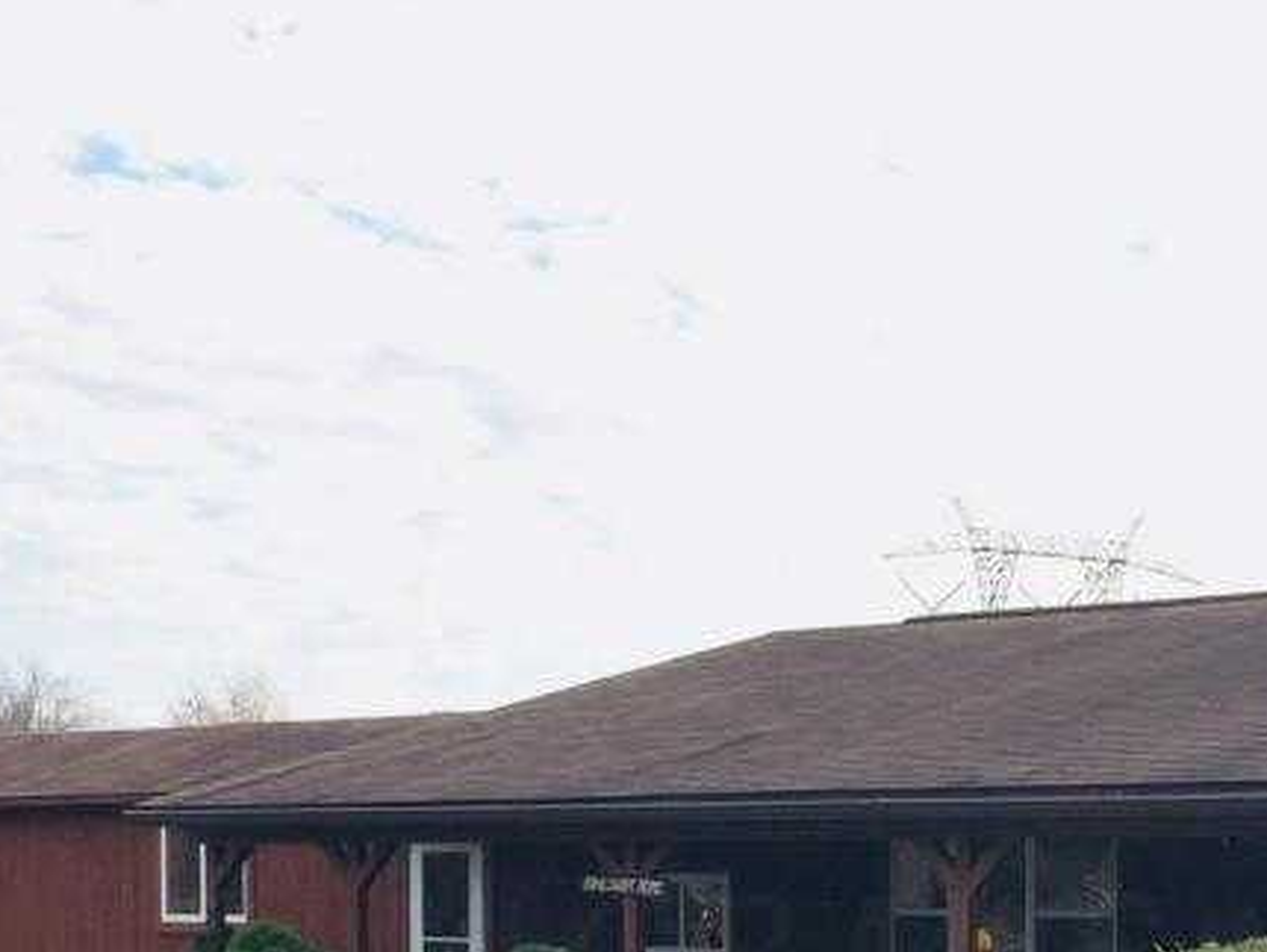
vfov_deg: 20.6
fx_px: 2527
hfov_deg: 27.9
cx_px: 866
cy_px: 955
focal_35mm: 69
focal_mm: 4.15
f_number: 2.2
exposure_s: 1/599
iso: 32
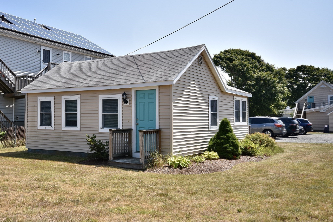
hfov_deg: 61.9
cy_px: 111
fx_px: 278
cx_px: 166
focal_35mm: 30
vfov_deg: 43.6
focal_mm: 20
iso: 280
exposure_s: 1/500
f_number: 8
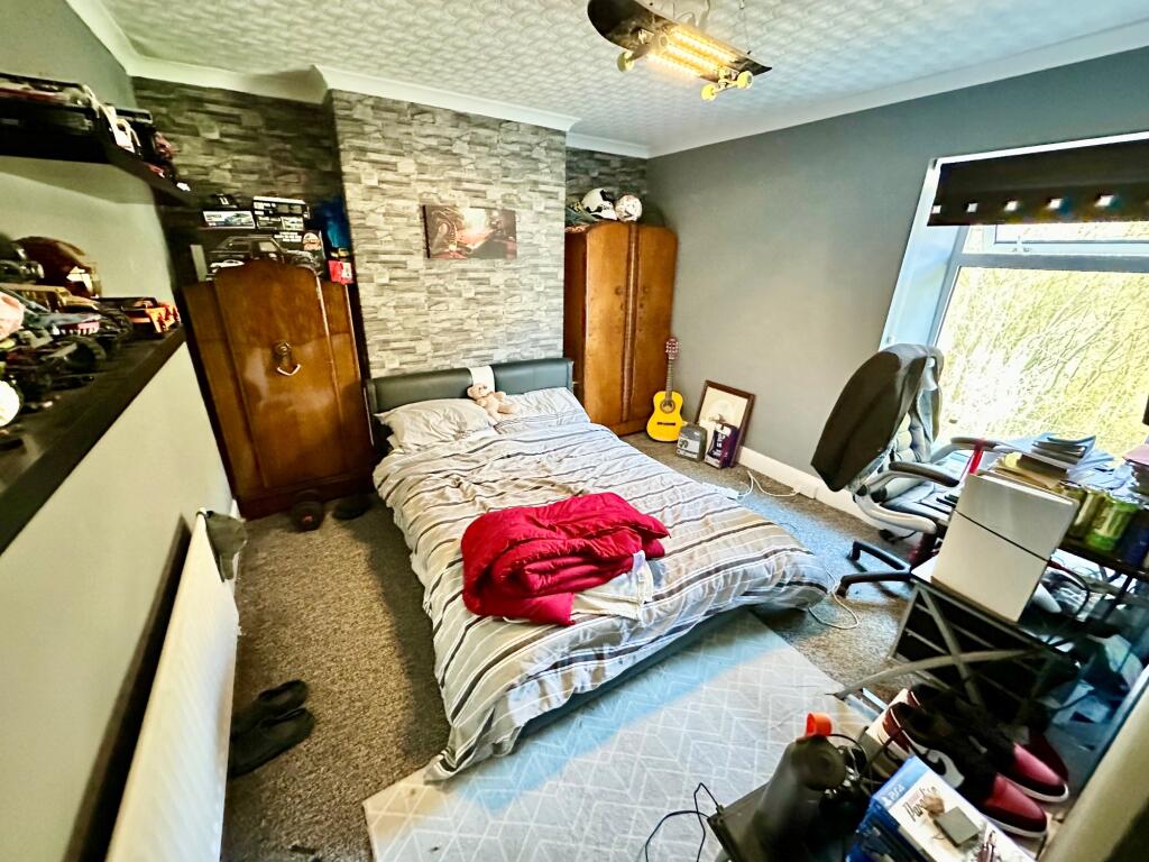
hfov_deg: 102.1
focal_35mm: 14
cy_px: 431
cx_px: 574
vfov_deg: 85.7
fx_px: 465
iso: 1250
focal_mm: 2.22
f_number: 2.2
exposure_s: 1/48
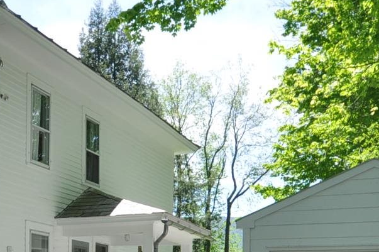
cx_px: 41
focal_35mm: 64
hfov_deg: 30.1
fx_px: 673
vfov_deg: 20.4
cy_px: 261
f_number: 7.1
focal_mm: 12
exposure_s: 1/200
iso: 200
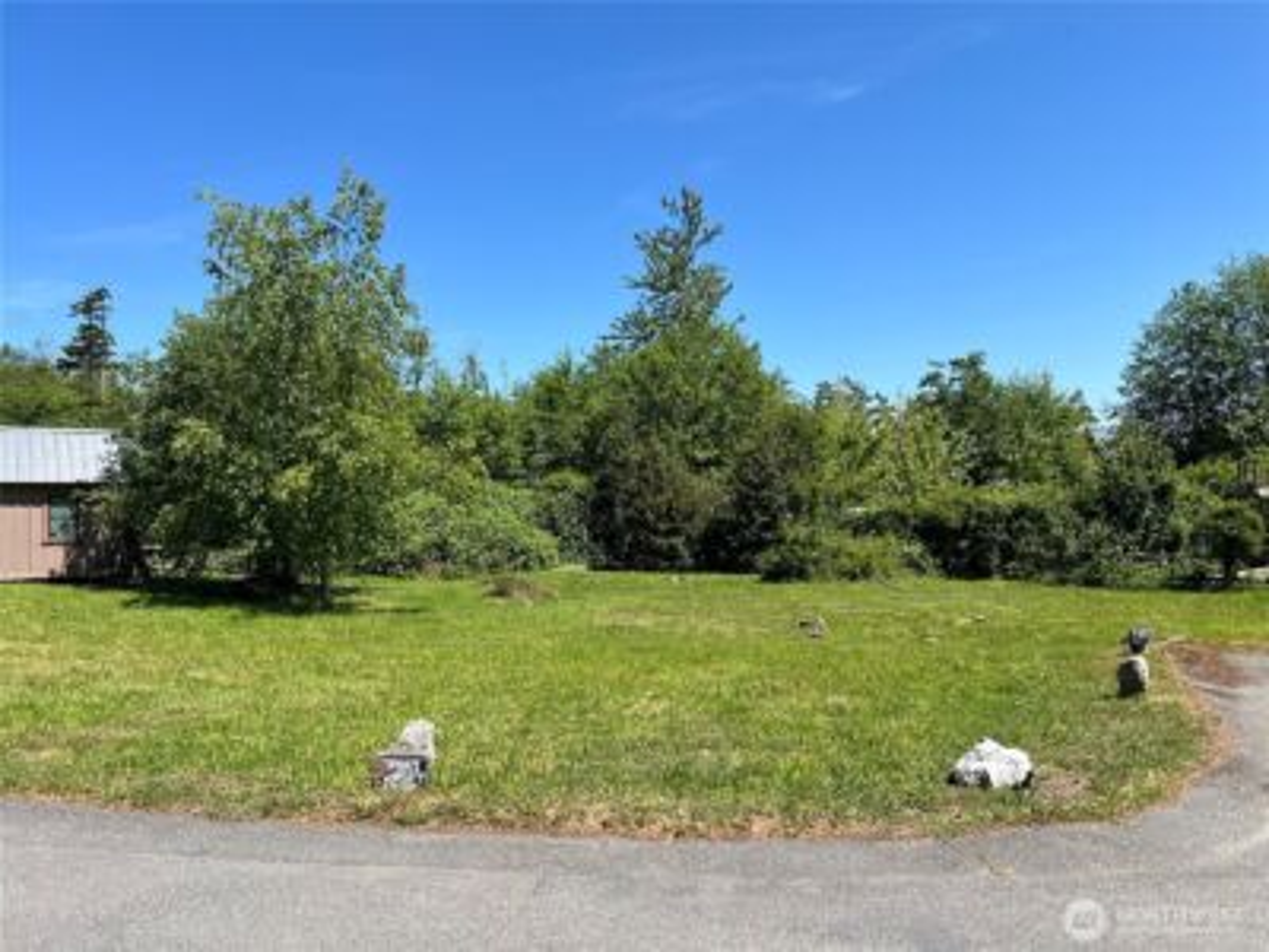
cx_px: 634
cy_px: 476
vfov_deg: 53.1
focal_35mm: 26
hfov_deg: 67.3
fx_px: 953
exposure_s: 1/3356
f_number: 1.5
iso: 50
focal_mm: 5.7
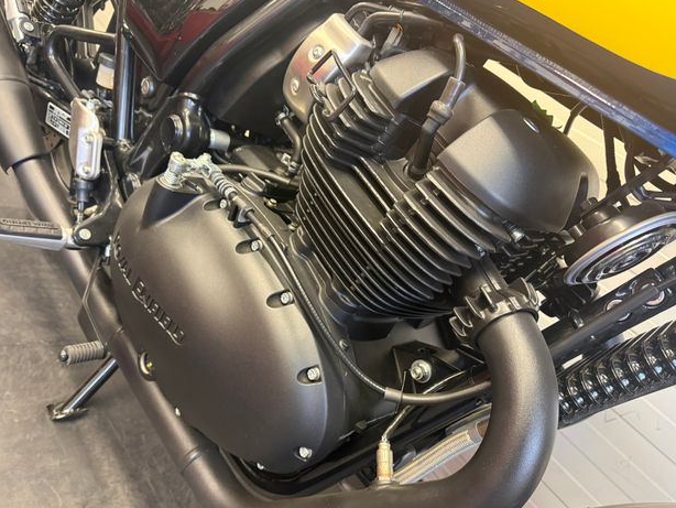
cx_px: 334
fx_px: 488
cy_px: 261
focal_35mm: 25
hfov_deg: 69.4
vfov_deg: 54.9
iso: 640
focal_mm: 6.76
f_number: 1.78
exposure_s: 1/50
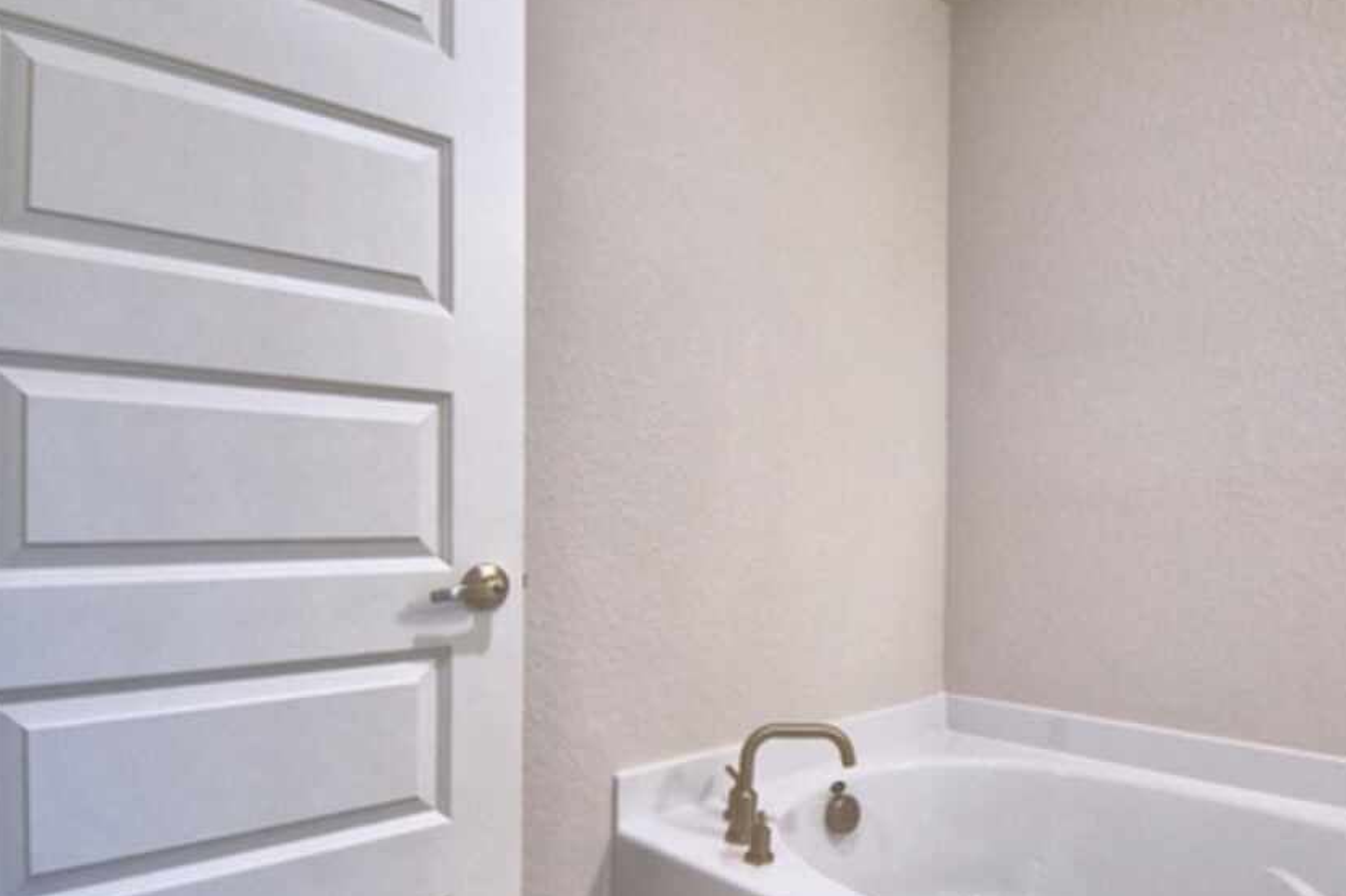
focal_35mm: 23
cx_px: 867
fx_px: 860
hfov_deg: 74.4
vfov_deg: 54.8
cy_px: 521
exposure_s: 1/80
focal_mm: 10
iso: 400
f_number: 4.5
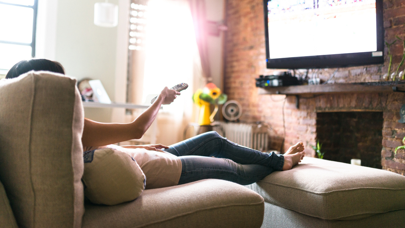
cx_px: 203
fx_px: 397
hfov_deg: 54.0
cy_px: 101
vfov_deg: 32.0
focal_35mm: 37
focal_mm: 35
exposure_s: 1/60
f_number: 1.4
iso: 800
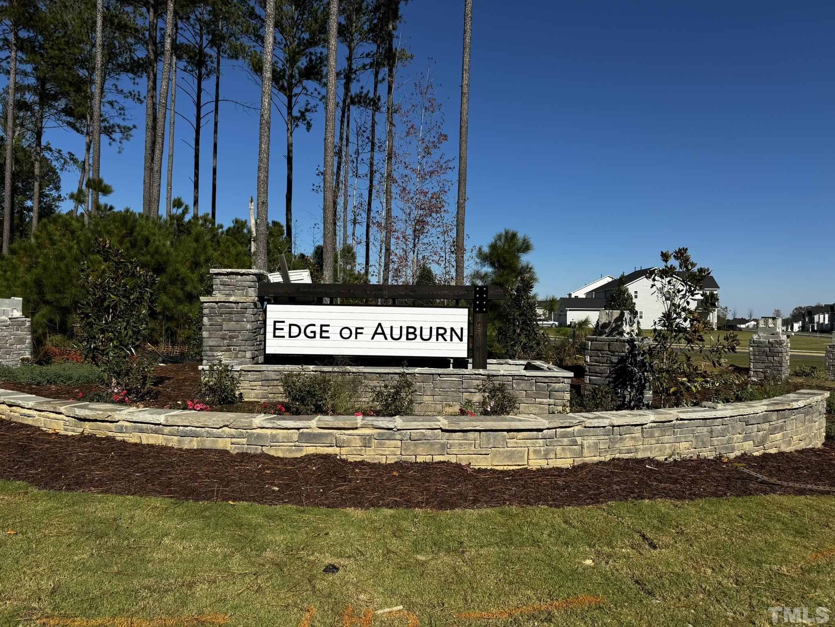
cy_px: 314
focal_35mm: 24
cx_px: 418
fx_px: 579
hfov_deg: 71.6
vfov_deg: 56.8
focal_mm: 6.86
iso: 80
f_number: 1.78
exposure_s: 1/7092
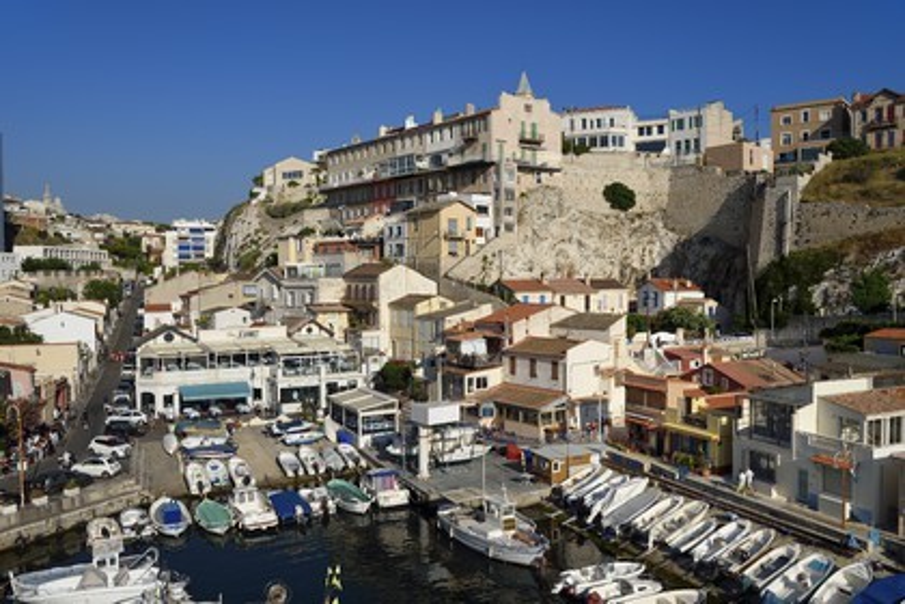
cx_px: 452
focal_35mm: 30
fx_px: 754
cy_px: 302
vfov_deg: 43.6
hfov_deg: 61.9
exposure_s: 1/320
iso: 200
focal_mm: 30
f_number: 14
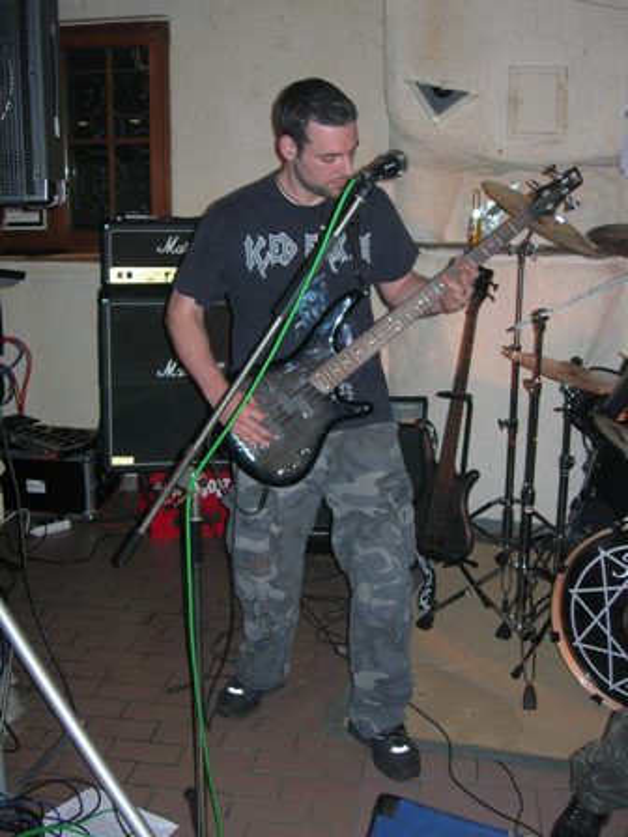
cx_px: 314
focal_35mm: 41
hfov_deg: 35.1
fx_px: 992
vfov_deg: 45.8
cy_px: 418
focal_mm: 8.5
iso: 64
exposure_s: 1/60.1
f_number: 2.9
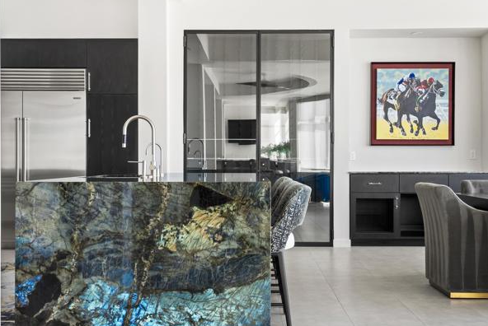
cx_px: 256
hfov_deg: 48.4
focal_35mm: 40
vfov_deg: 33.5
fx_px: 543
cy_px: 169
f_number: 11
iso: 500
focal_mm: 37
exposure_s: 1/8
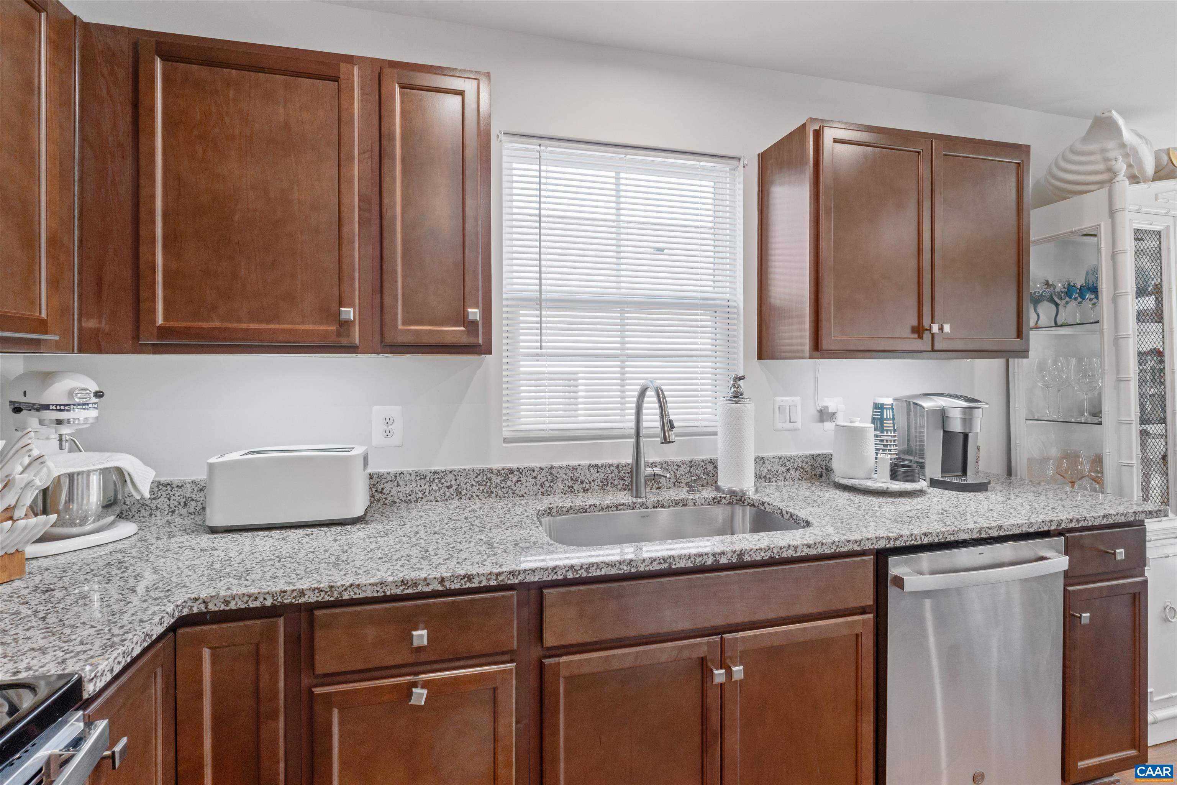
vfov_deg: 72.1
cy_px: 392
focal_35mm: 16
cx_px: 588
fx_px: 539
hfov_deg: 95.0
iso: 200
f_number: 10
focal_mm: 11
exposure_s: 1/2.5
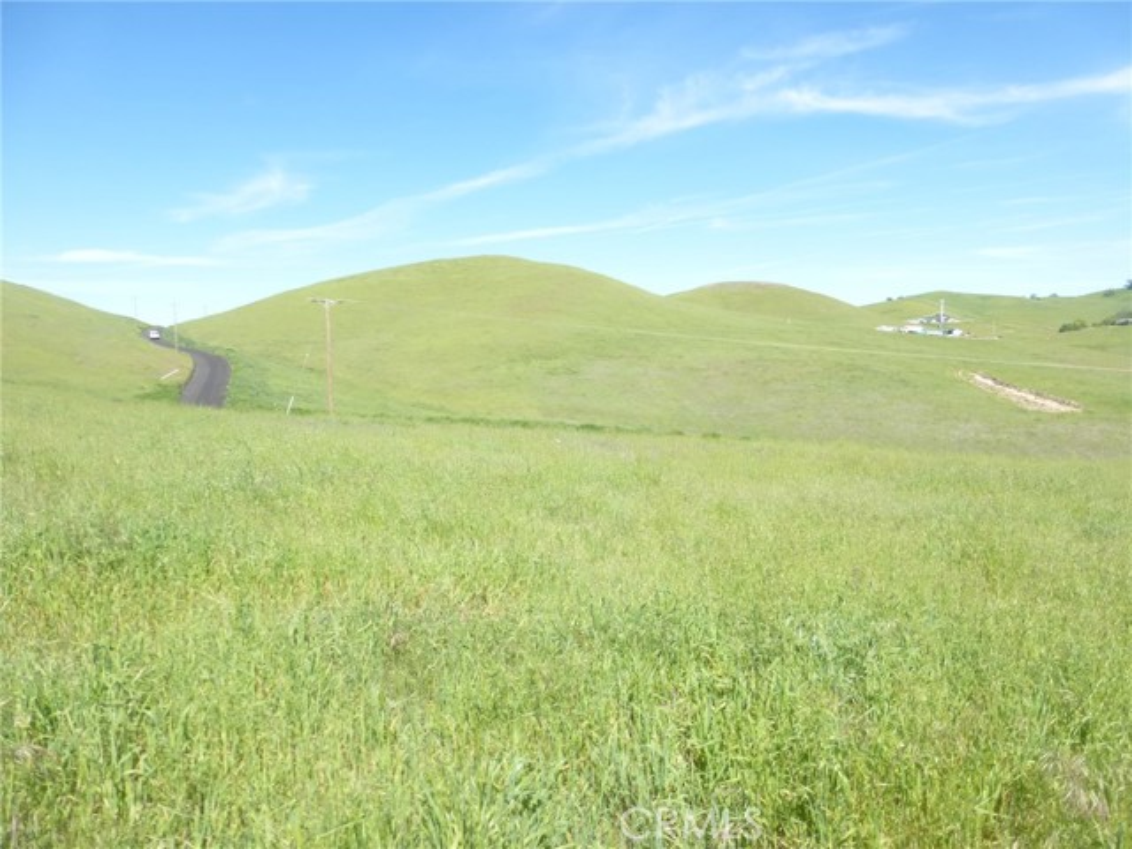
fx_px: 785
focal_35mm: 24
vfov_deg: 56.8
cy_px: 424
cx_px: 566
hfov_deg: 71.6
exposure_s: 1/500
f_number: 4
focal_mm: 4.3
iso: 100
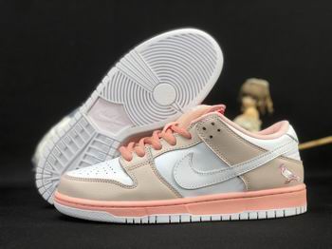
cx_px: 166
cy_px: 124
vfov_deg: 25.6
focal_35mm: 57
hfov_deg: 33.8
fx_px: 546
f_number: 2.8
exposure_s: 1/30
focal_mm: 6.6
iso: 32
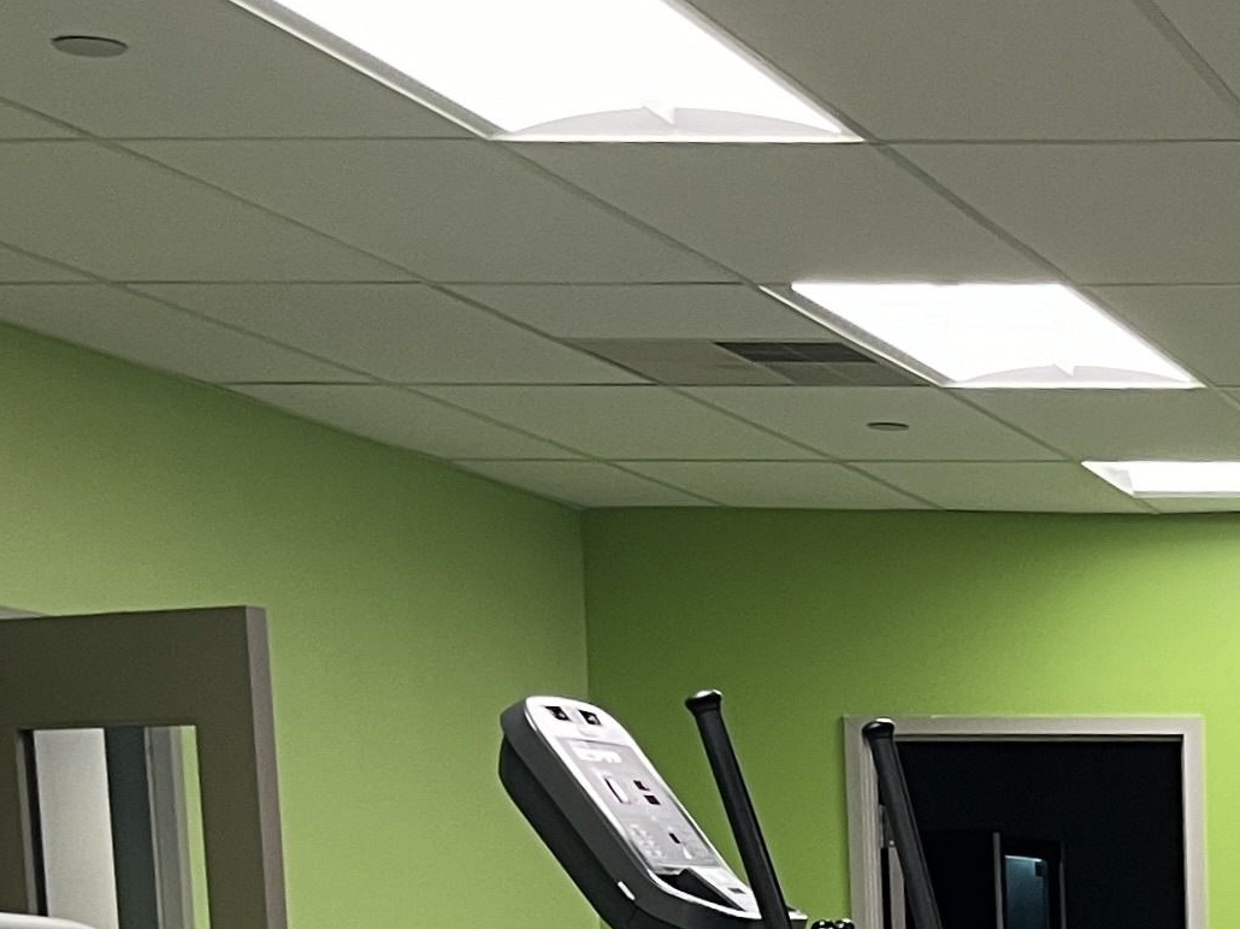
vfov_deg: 13.8
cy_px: 1621
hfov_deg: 18.2
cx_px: 1806
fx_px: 3474
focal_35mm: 97
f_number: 1.6
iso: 100
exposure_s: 1/60
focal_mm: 5.1
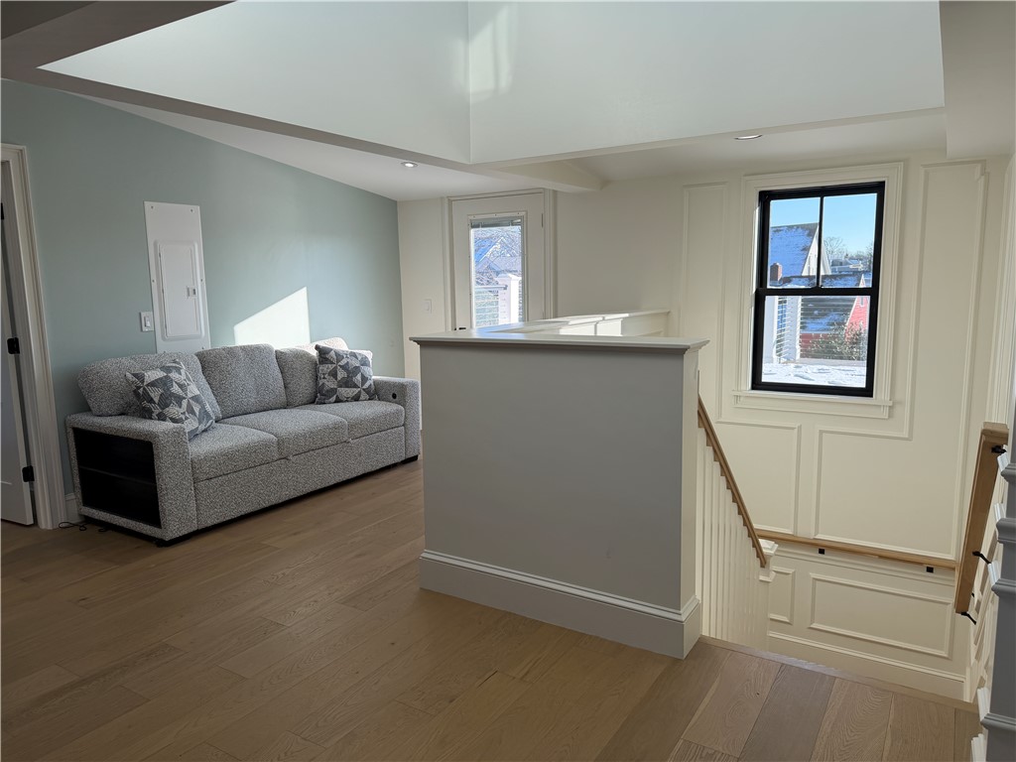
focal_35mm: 24
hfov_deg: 71.6
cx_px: 508
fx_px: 704
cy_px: 381
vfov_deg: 56.8
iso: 100
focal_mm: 6.76
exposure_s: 1/878
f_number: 1.78
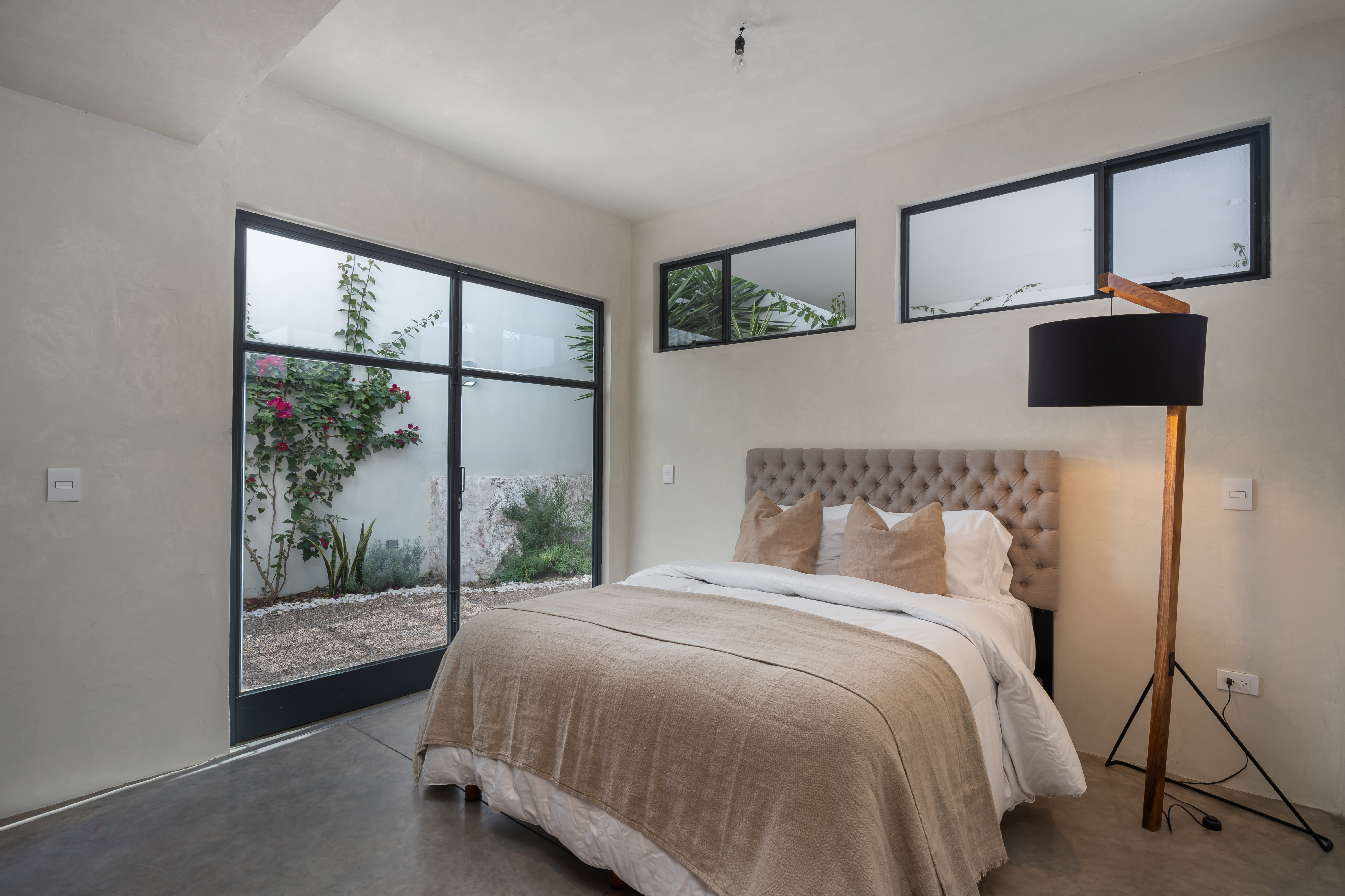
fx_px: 661
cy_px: 448
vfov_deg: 68.3
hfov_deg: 91.0
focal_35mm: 18
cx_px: 672
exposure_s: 1/60
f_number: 10
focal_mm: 17.7
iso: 160
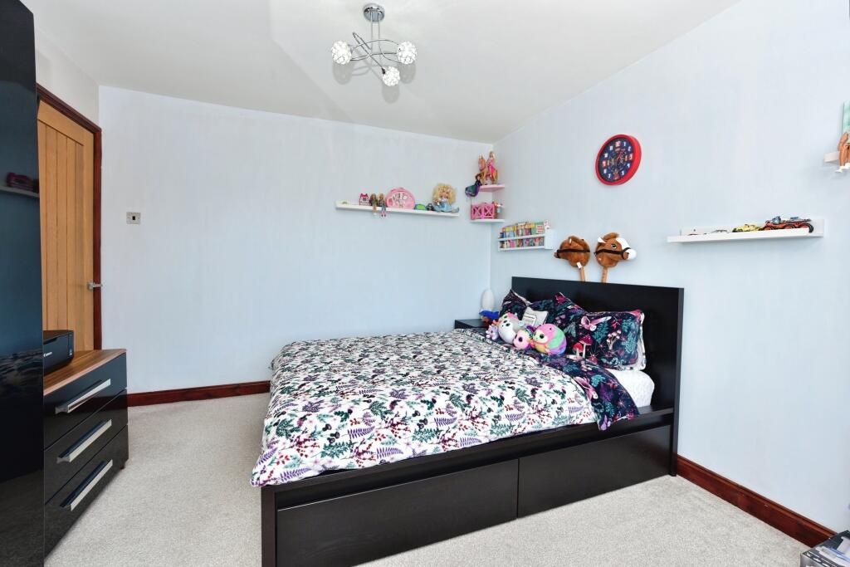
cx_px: 425
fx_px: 331
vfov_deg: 81.2
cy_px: 284
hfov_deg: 104.2
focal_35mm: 14
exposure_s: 1/90
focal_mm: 14
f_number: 4.8
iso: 400
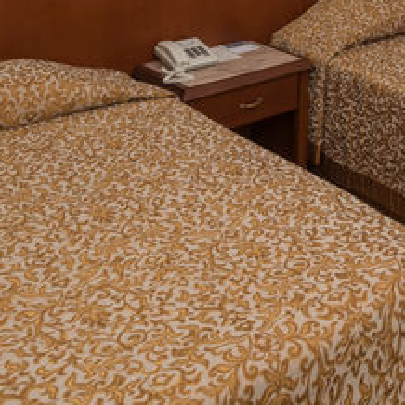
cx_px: 591
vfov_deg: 25.2
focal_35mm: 56
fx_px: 741
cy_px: -157
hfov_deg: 24.5
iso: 100
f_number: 8
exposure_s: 1/250
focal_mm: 14
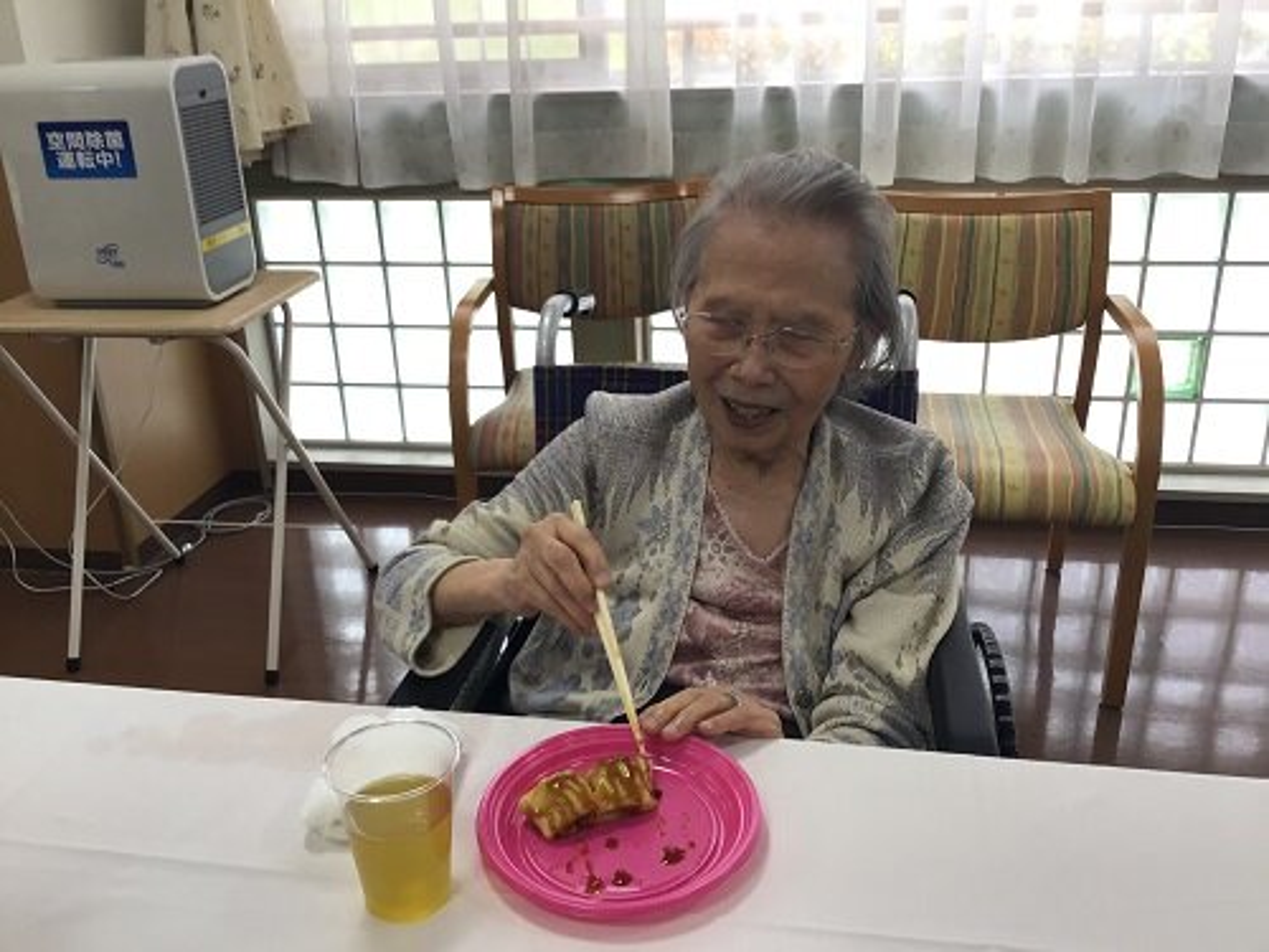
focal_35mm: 31
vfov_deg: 45.4
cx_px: 634
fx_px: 1136
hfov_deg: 58.4
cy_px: 476
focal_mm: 3.3
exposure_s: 1/60
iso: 32
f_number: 2.4
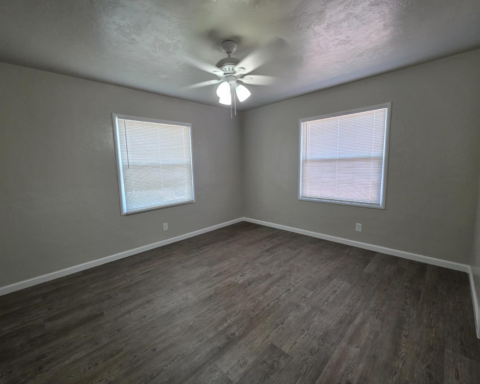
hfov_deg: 100.6
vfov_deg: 88.0
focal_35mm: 14
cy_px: 194
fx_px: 199
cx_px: 229
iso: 200
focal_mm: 2.2
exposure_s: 1/120
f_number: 1.9
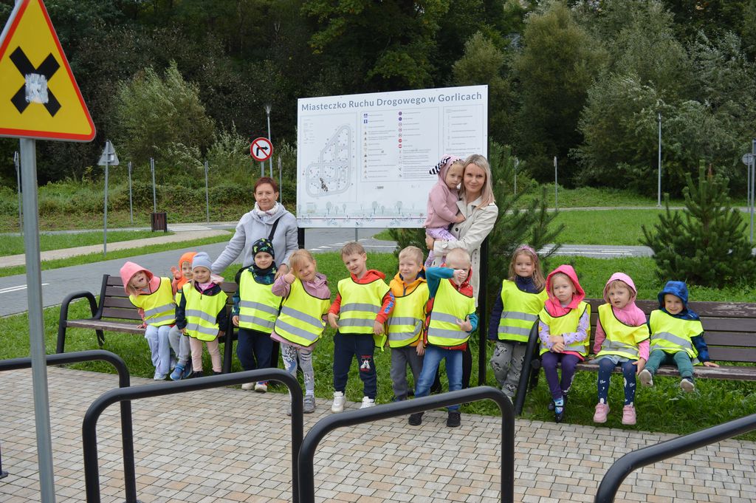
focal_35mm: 34
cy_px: 252
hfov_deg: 55.1
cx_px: 378
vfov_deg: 38.3
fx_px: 724
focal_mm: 23
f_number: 5.6
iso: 100
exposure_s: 1/125
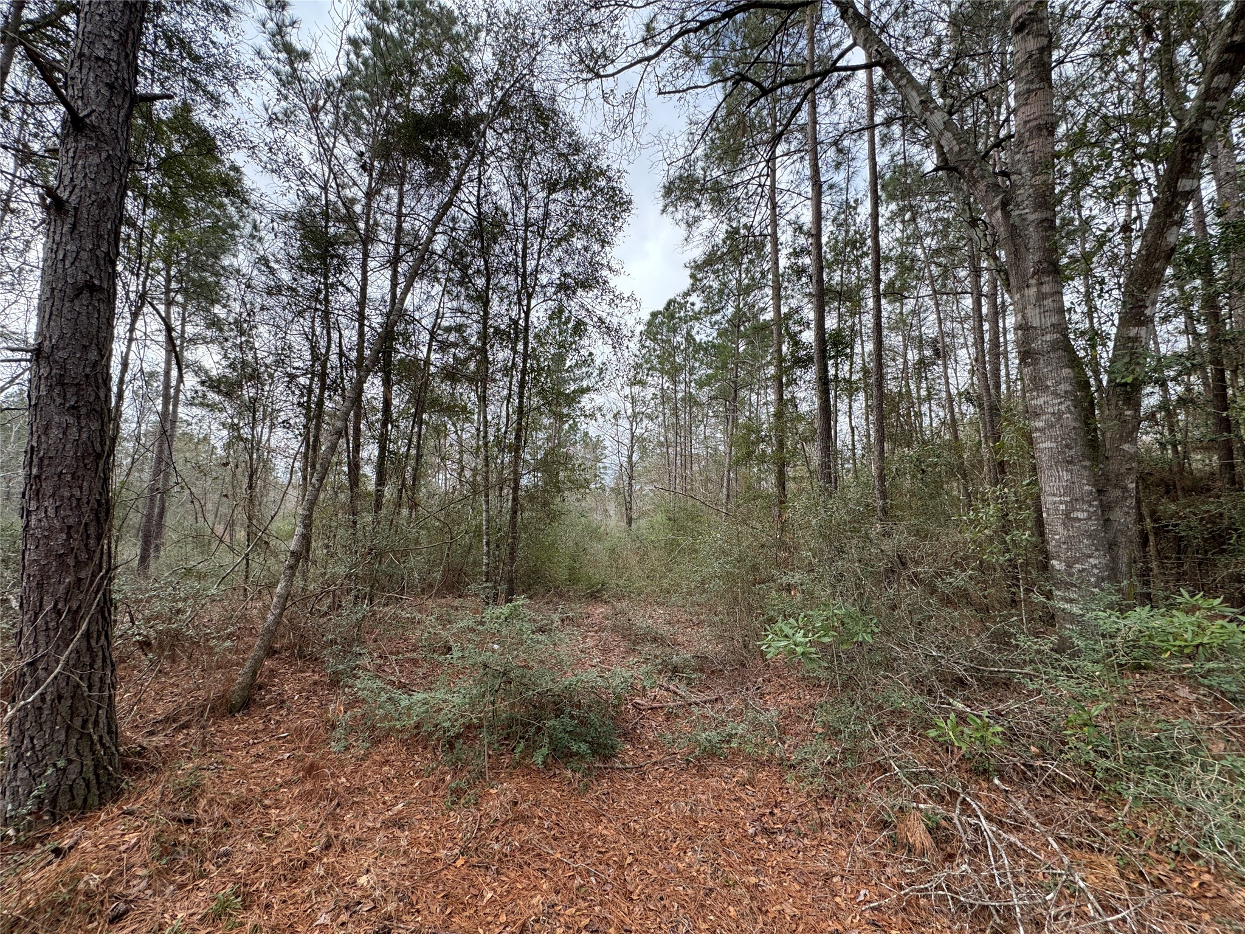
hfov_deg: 102.1
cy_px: 467
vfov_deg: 85.7
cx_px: 622
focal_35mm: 14
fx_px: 504
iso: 40
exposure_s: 1/364
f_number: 2.2
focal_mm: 2.22
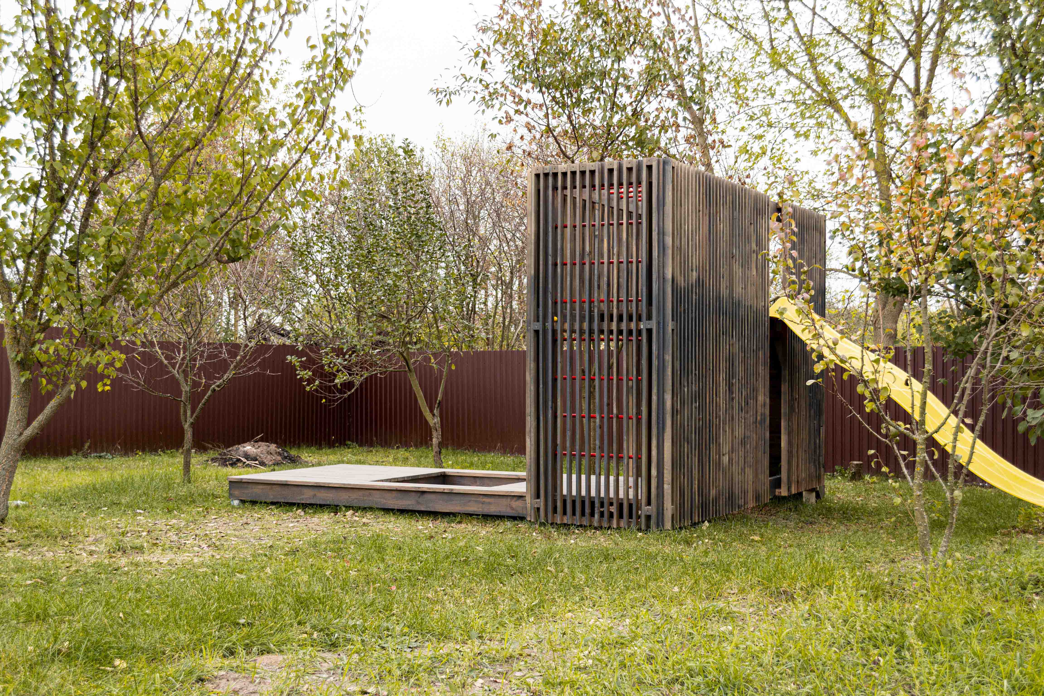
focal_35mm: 44
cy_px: 348
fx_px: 1261
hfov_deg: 45.0
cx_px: 522
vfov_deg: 30.8
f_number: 4.5
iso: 100
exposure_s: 1/60
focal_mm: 29
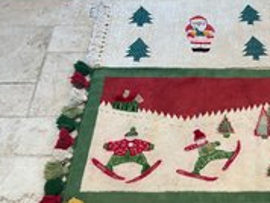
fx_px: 391
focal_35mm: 50
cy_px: 181
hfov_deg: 36.6
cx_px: 224
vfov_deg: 28.1
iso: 125
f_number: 1.5
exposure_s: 1/73
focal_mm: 5.7
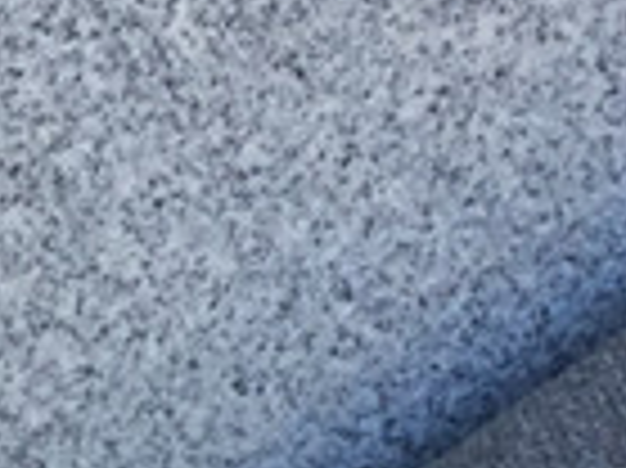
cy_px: 979
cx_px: 99
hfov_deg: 9.8
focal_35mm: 201
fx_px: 3632
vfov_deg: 7.1
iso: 25
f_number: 2.4
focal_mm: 3.3
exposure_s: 1/172
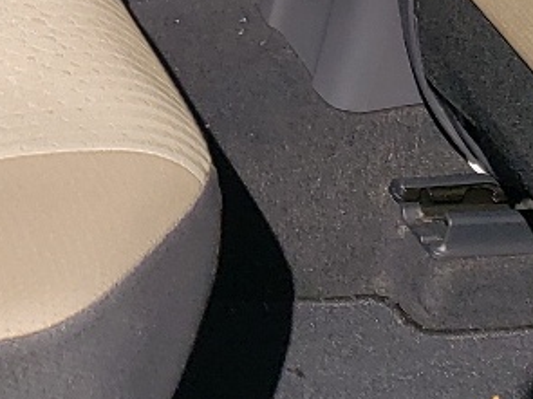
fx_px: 2170
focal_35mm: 141
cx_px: -79
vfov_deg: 9.8
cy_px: -399
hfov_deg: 13.7
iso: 50
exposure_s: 1/3333
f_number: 1.5
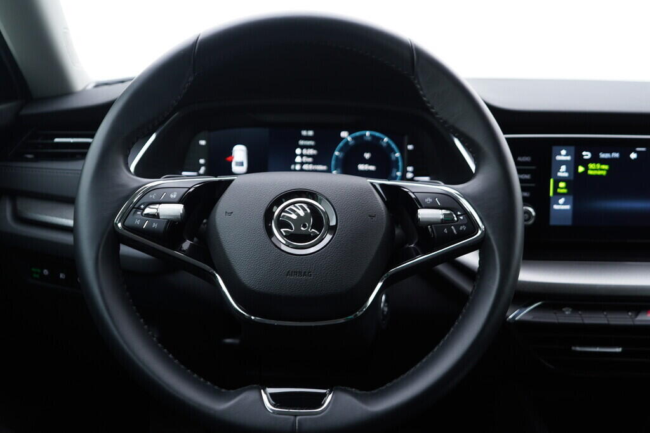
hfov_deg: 53.1
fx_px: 650
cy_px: 216
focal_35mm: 36
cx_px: 325
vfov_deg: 36.9
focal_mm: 24
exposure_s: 1/40
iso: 200
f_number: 2.8
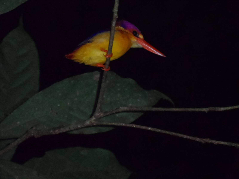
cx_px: 120
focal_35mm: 432
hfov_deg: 4.6
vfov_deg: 3.4
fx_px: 2983
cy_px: 90
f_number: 5.8
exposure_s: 1/125
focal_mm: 72
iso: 800
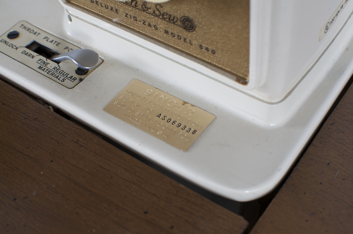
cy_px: 117
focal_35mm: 52
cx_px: 176
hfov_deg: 37.9
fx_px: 514
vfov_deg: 25.6
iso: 100
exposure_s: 1/125
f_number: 6.3
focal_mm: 35
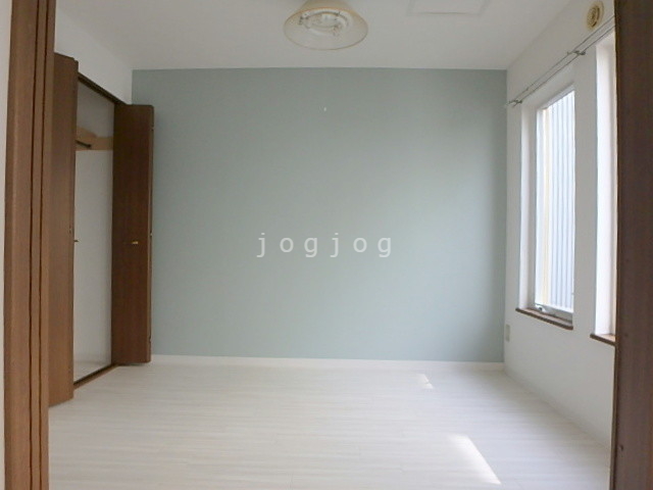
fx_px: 396
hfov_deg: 79.0
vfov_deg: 63.4
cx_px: 326
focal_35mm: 21
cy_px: 245
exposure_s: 1/60
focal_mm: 3.7
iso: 160
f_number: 3.5
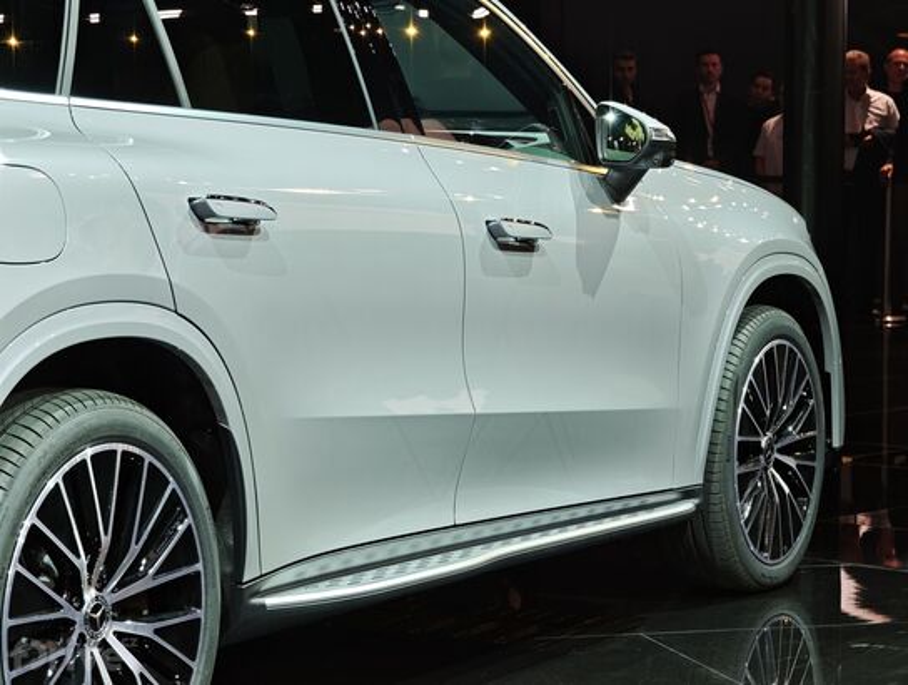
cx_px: 454
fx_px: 2628
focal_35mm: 100
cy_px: 342
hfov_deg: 19.6
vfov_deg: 14.8
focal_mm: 25.1
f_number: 2.6
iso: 640
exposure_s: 1/65.9
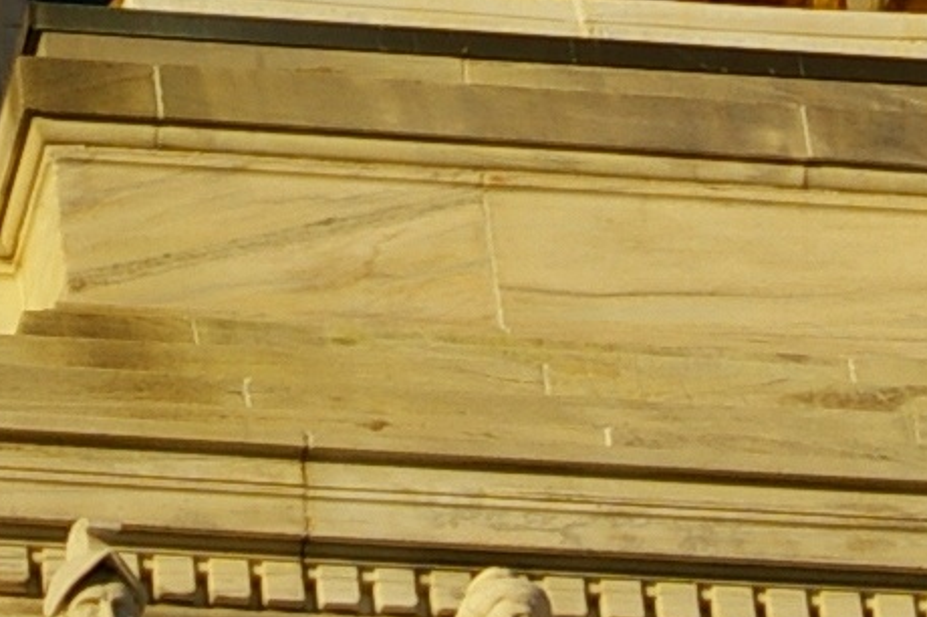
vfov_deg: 2.8
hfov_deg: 4.2
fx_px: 12608
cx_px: 518
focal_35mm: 490
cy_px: -502
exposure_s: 1/350
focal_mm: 50
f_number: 9.5
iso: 200
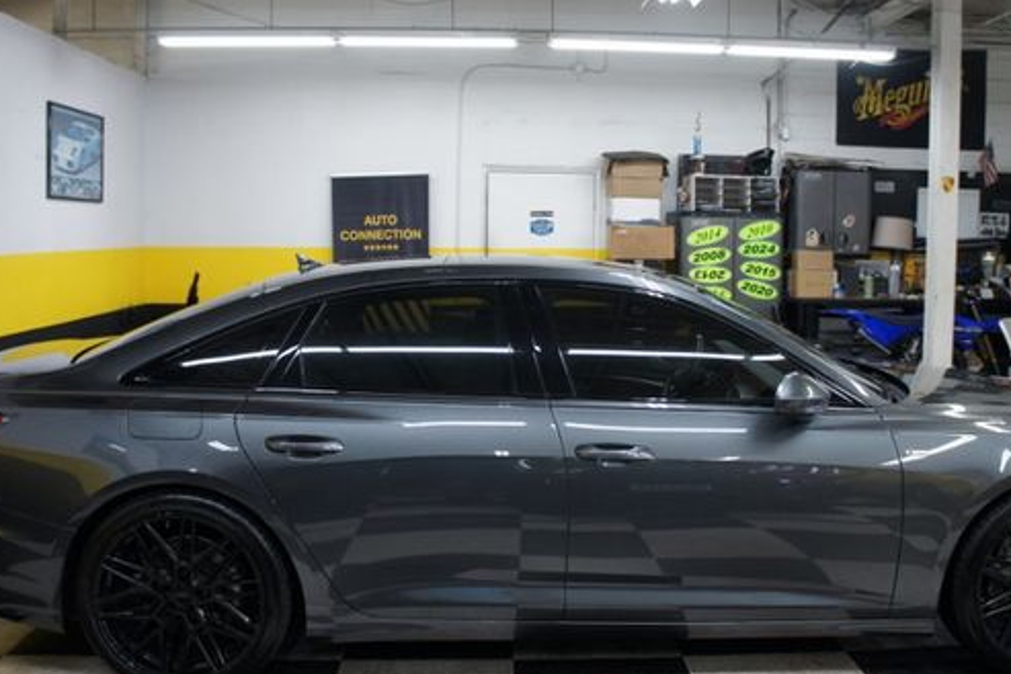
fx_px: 983
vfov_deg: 37.8
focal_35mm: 35
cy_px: 303
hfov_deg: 54.3
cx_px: 560
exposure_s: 1/30
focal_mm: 18
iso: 250
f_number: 3.5
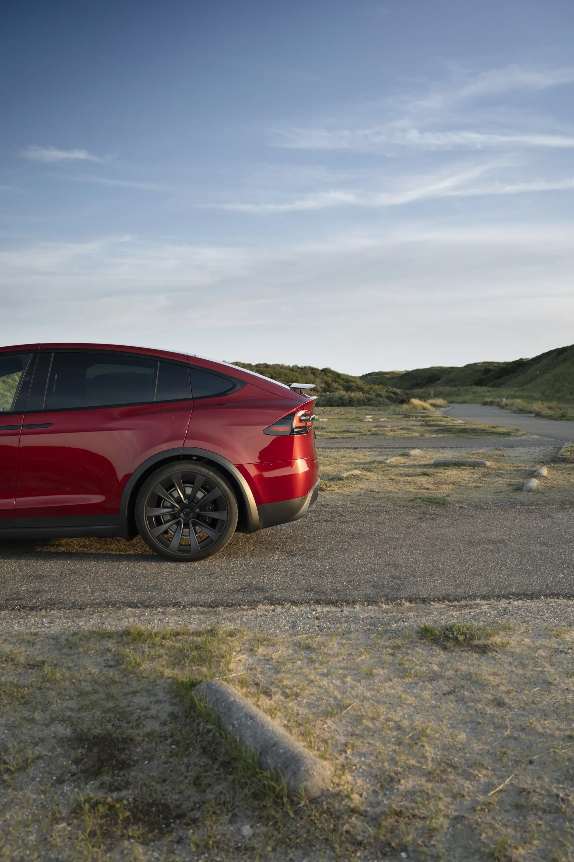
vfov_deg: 54.4
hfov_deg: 37.9
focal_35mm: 35
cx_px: 287
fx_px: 837
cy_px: 431
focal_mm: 35
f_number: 4
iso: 125
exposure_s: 1/100
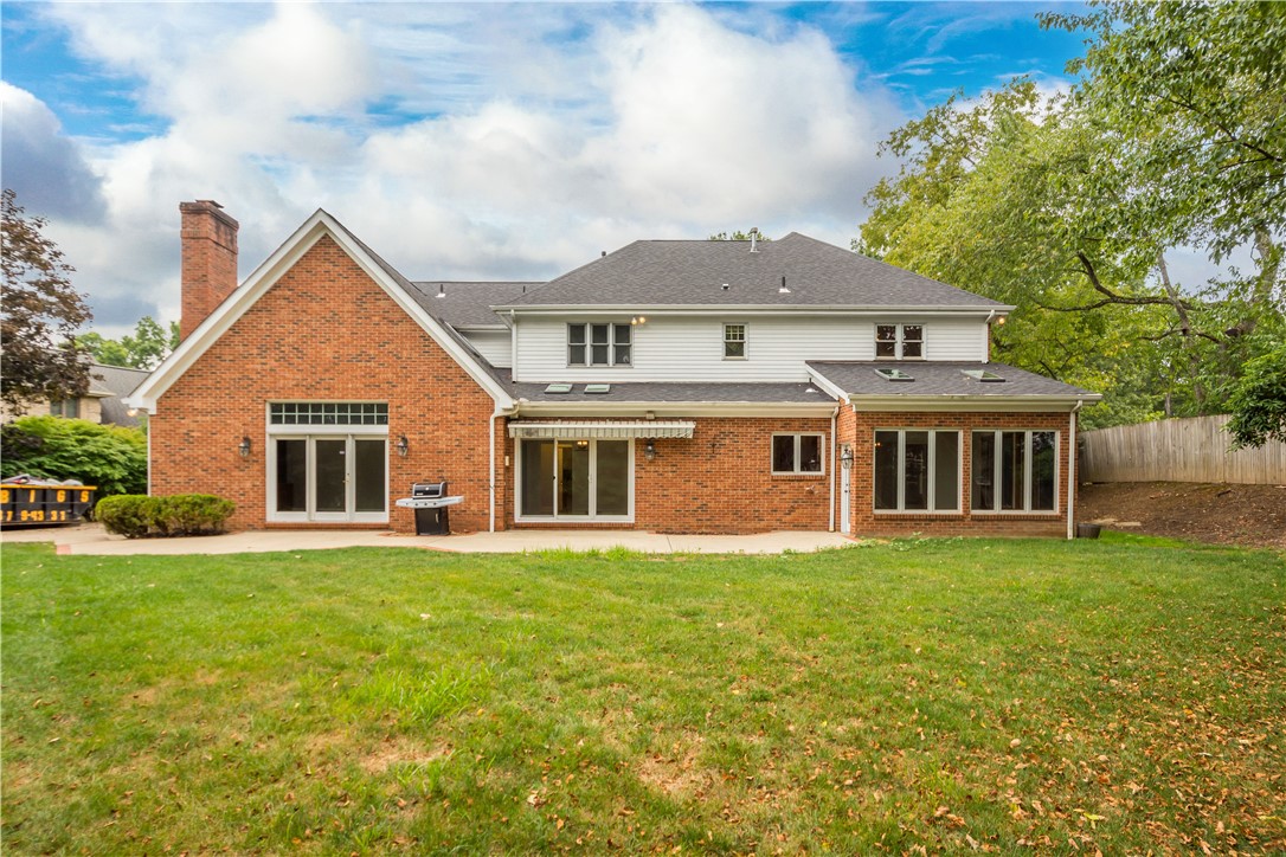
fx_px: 697
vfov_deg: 63.2
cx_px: 643
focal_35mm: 20
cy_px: 428
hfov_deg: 85.4
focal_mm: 13
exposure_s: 1/400
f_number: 6.3
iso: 100
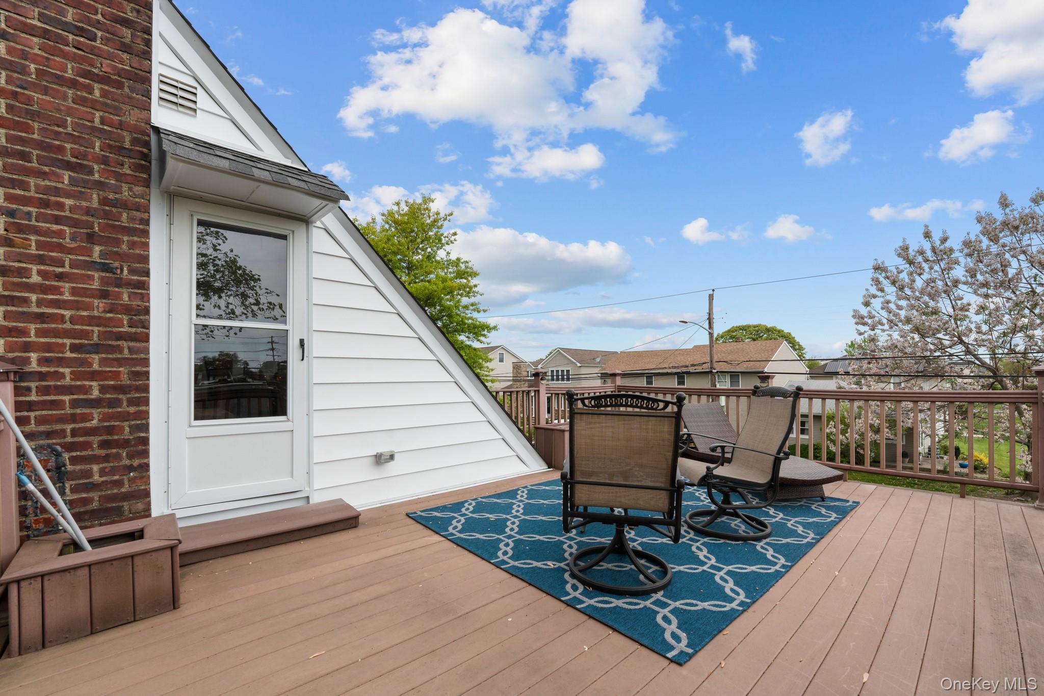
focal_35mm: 14
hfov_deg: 104.3
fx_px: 406
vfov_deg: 81.2
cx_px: 522
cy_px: 348
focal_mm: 14
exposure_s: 1/320
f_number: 10
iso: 640
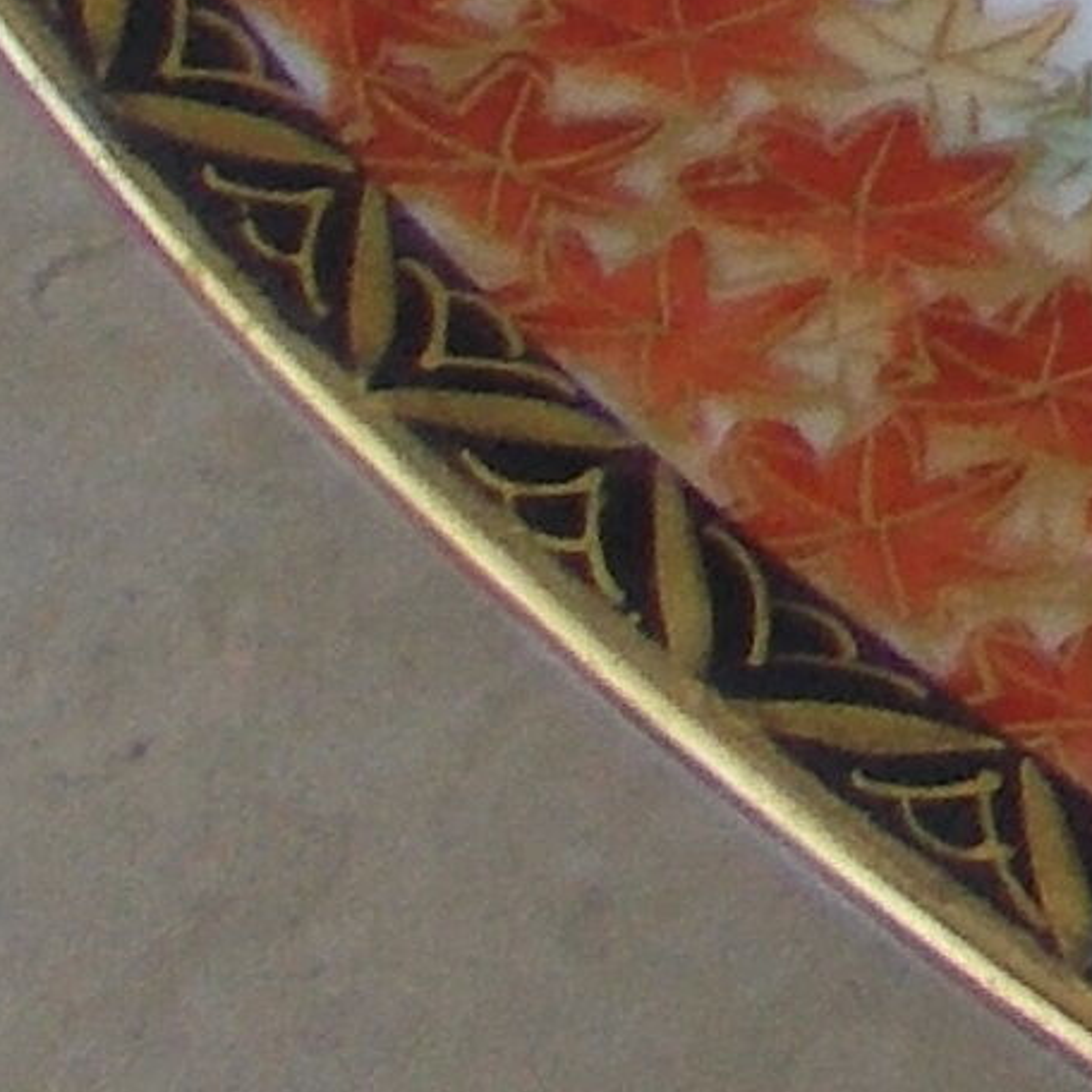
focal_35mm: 232
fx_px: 8280
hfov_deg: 6.7
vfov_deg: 6.9
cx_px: 3401
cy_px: -2088
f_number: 3.2
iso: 80
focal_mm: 4.6
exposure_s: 1/100
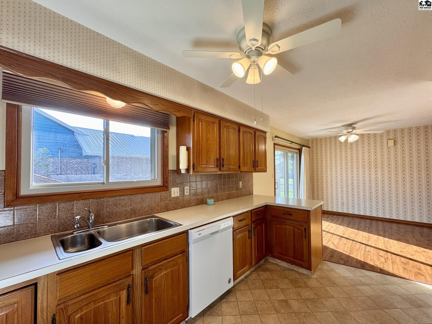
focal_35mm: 14
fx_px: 175
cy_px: 162
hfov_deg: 102.1
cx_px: 216
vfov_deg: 85.7
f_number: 2.2
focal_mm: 2.22
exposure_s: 1/120
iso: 100
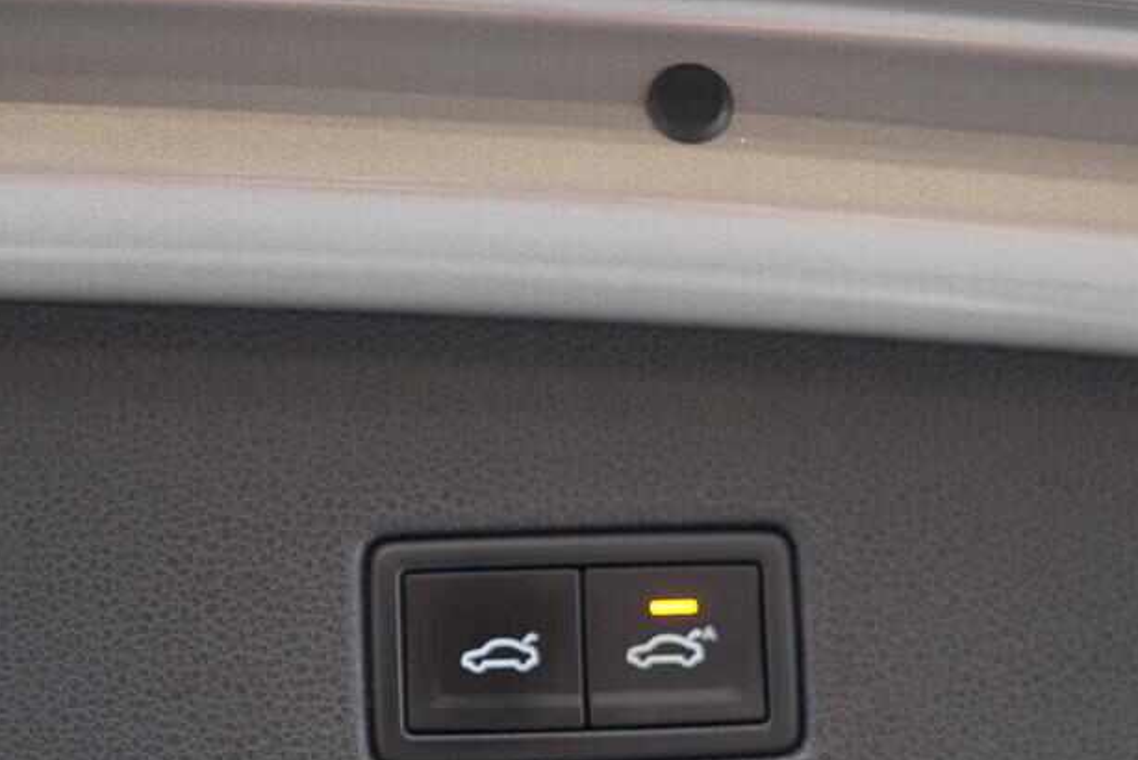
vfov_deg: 22.3
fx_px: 1897
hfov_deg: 33.3
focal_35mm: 60
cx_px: 489
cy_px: 614
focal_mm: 24
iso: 200
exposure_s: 1/40
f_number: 2.8
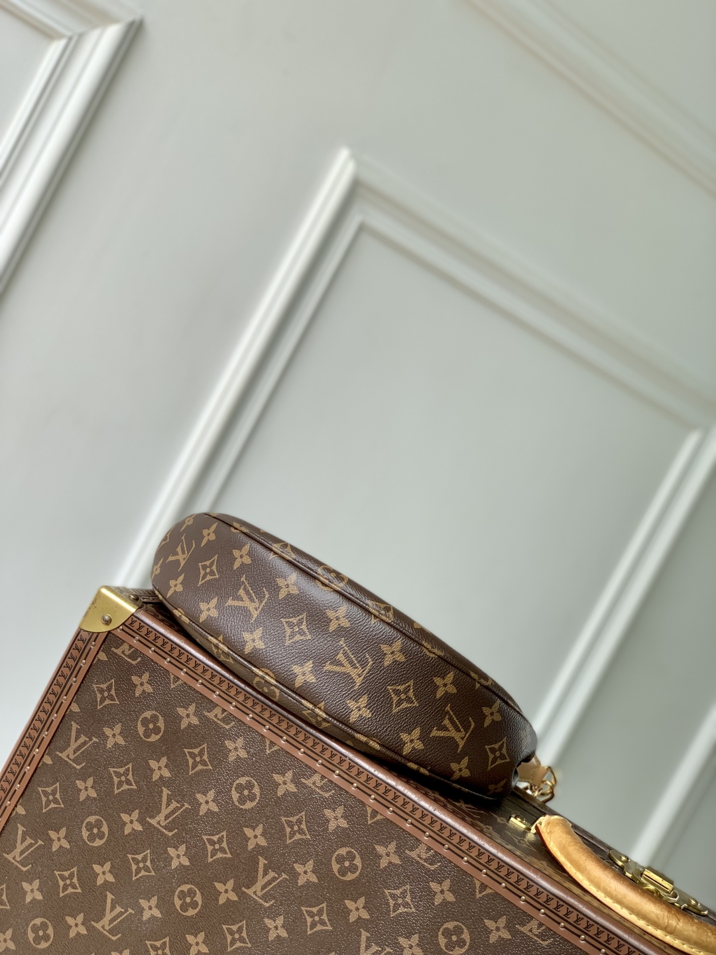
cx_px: 358
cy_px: 478
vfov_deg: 36.8
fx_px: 1434
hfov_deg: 28.0
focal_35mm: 52
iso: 16
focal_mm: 6
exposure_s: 1/182
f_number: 2.4
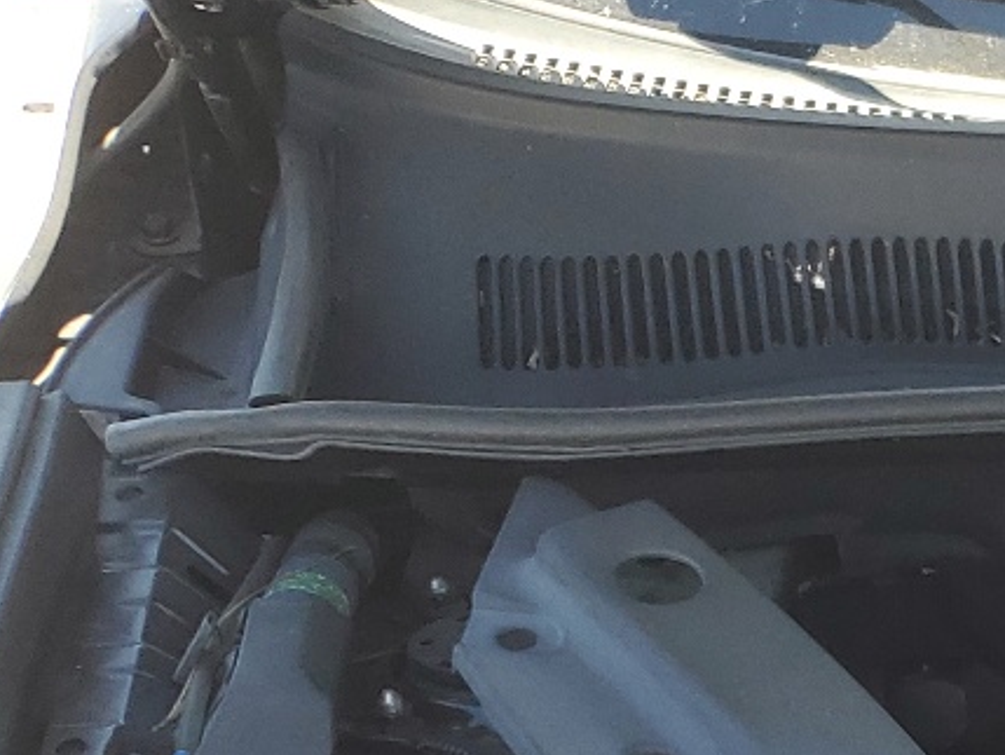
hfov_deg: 16.6
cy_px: 1379
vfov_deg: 13.6
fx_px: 2817
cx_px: 1848
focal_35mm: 97
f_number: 1.5
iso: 50
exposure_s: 1/400
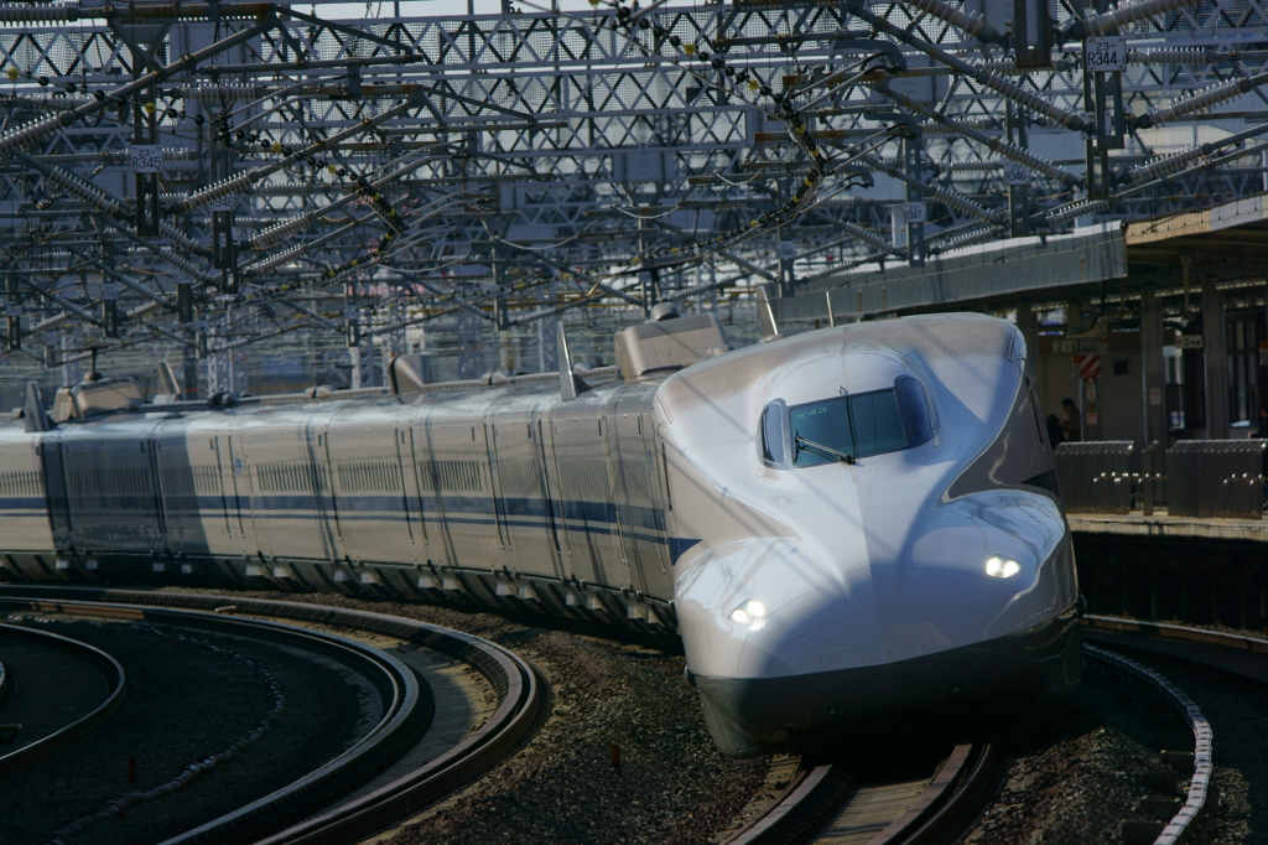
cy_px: 422
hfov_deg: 3.4
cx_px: 634
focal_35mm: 600
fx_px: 21125
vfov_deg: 2.3
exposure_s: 1/500
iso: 100
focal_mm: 400
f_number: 8
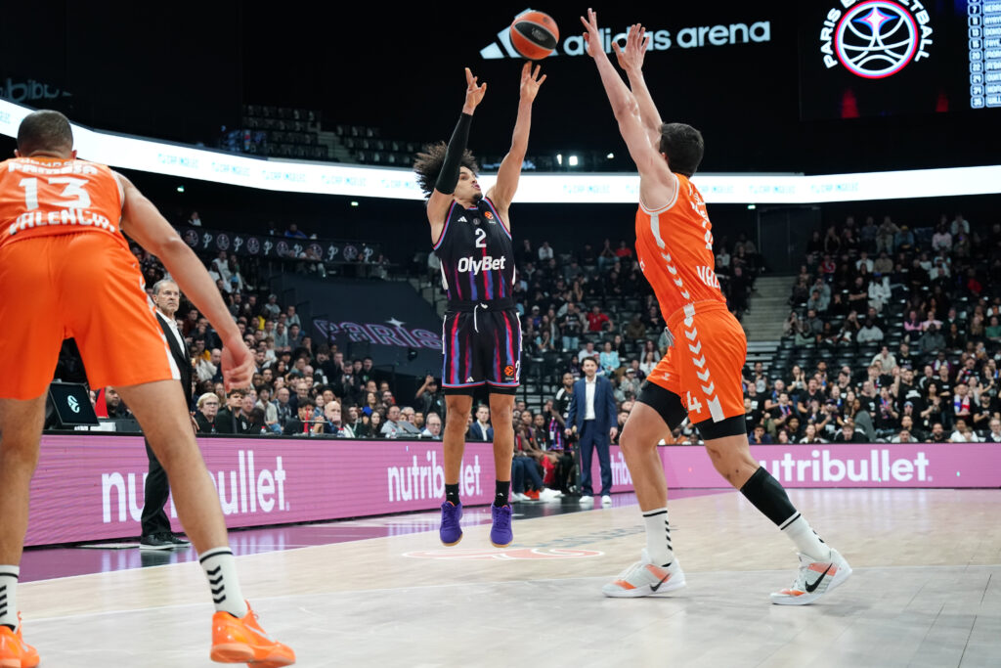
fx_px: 1724
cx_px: 500
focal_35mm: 62
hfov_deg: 32.4
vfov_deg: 21.9
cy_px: 334
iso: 4000
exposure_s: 1/800
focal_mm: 62
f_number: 4
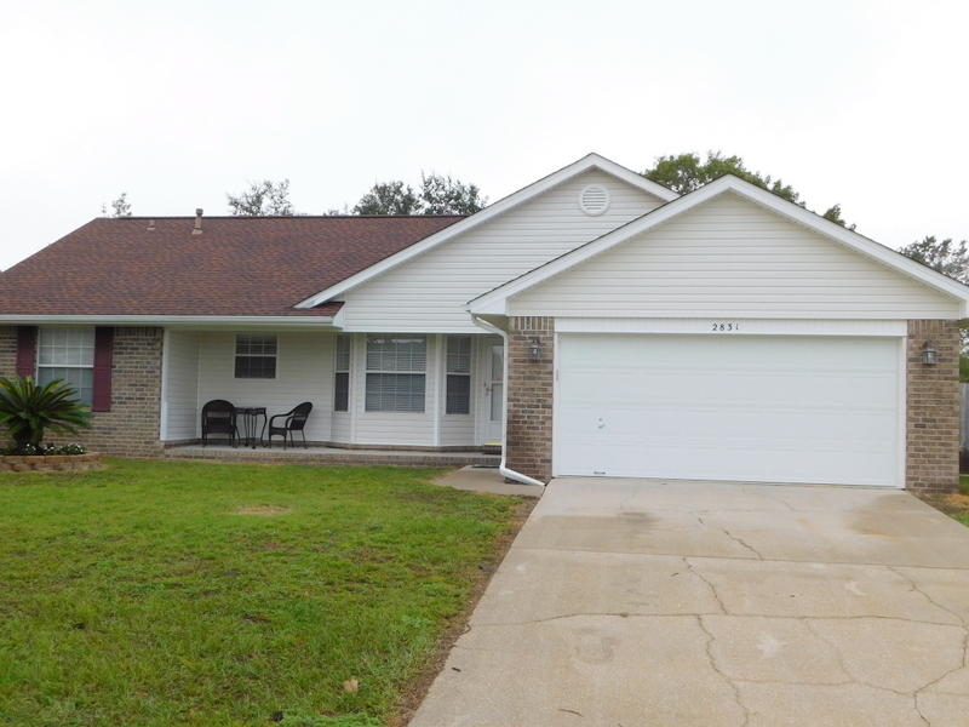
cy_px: 364
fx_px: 1008
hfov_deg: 51.4
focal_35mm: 36
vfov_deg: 39.7
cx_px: 484
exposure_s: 1/320
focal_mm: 6.3
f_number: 3.5
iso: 125
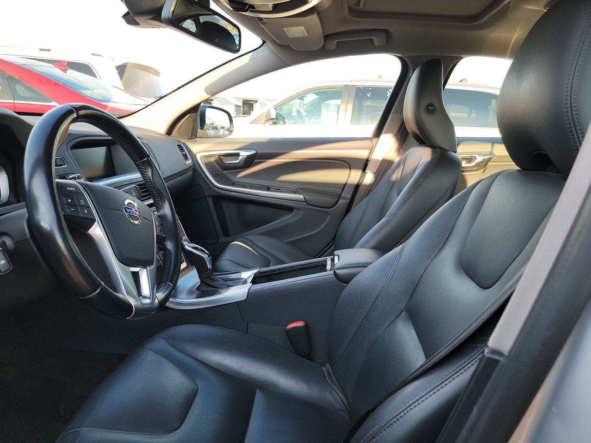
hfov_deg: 71.6
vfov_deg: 56.8
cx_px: 296
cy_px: 222
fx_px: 410
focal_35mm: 24
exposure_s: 1/119
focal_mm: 6.7
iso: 96
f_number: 1.8
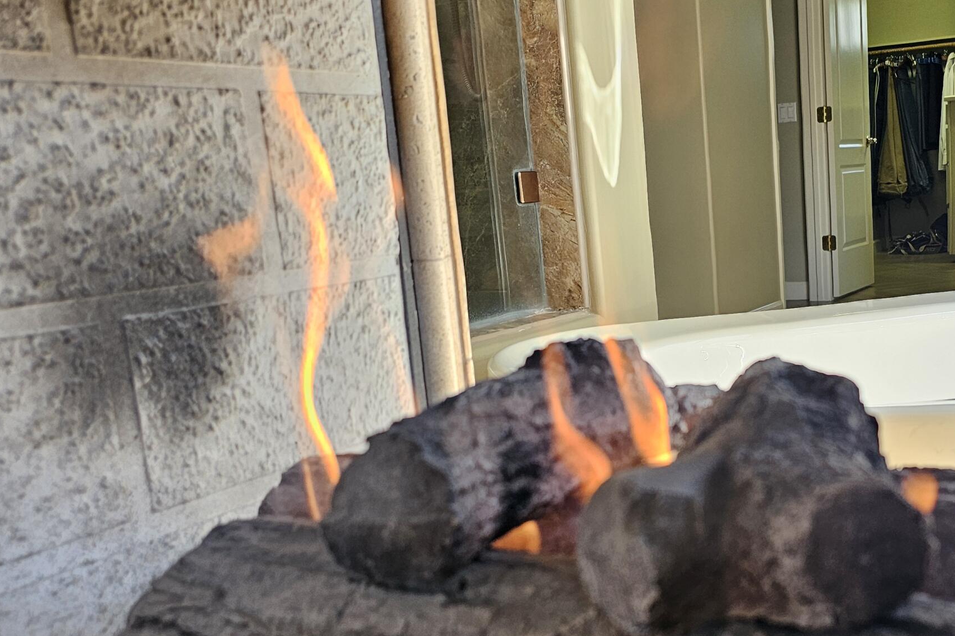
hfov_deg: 45.3
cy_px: 404
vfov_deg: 31.7
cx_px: 674
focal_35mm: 42
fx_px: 1114
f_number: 1.7
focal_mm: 6.3
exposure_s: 1/120
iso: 80
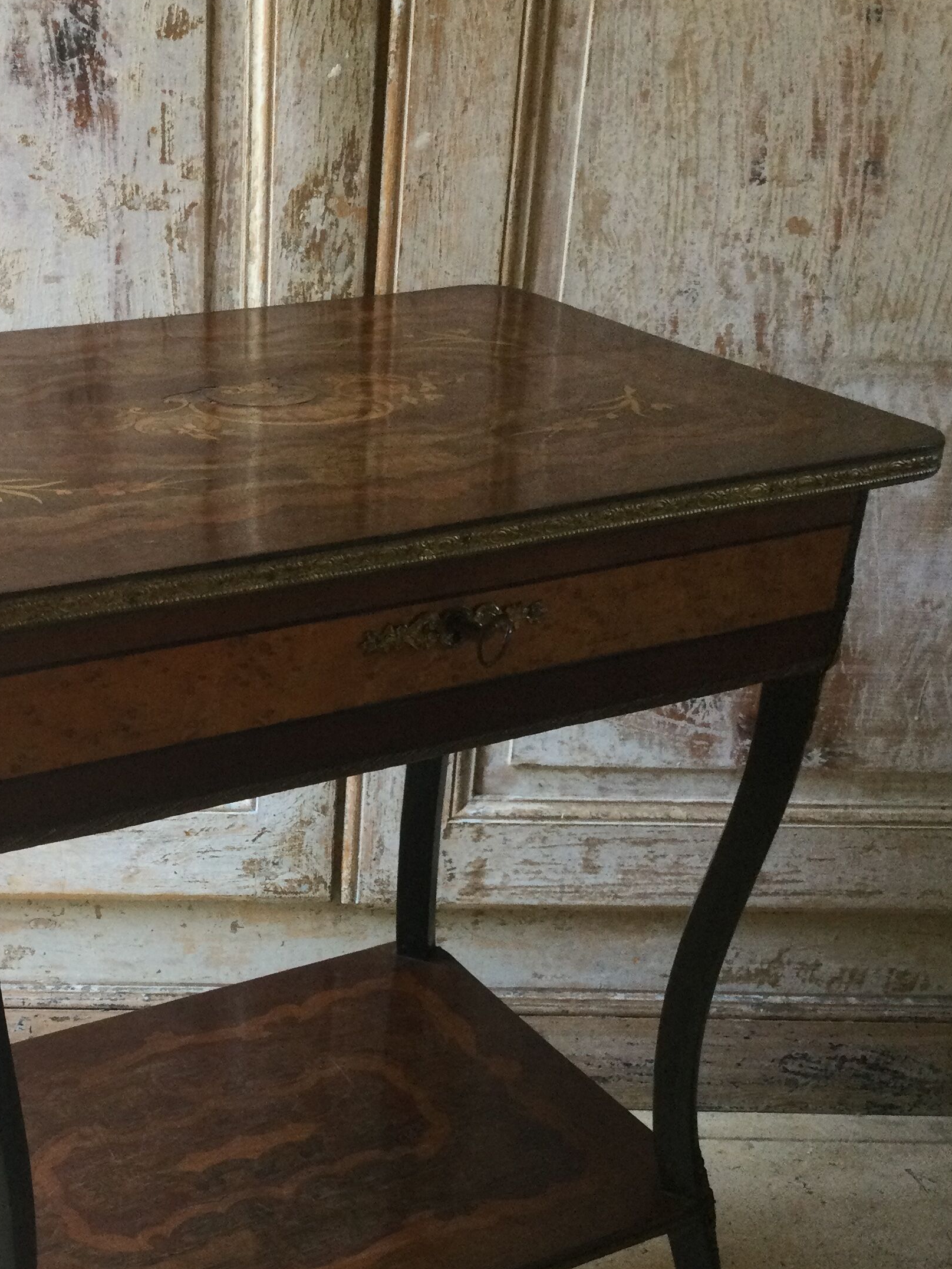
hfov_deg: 30.4
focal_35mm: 47
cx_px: 245
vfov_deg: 39.7
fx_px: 1723
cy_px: 898
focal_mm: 3.3
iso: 125
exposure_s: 1/33
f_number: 2.4
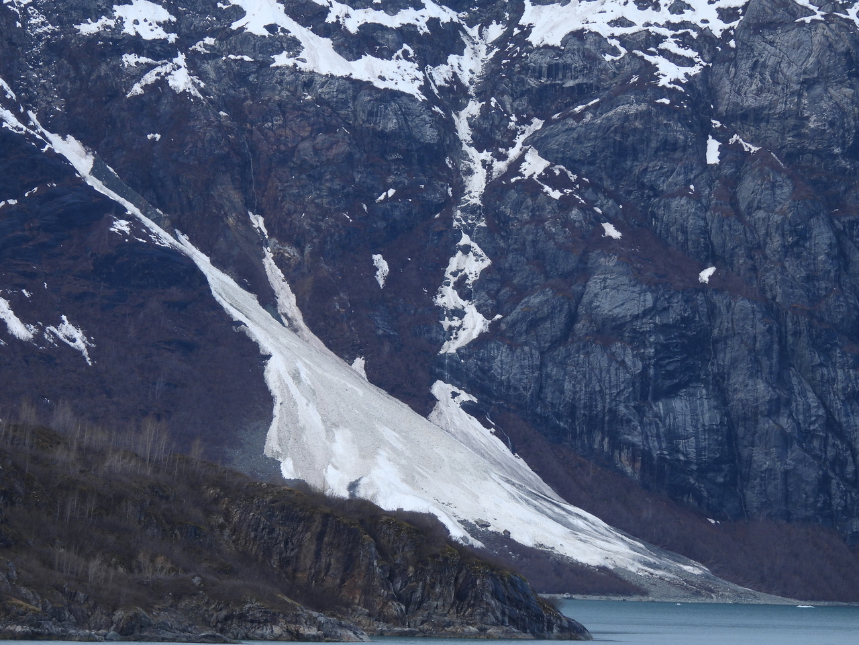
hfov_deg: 9.9
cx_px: 430
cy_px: 322
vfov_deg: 7.4
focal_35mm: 200
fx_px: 4963
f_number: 4.5
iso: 100
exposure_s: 1/640
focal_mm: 35.7
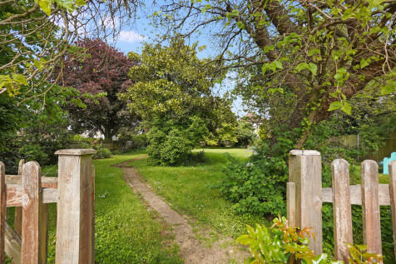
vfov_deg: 77.3
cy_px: 132
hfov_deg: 100.4
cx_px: 198
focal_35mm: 15
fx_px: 165
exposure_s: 1/125
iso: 200
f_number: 9
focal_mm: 10
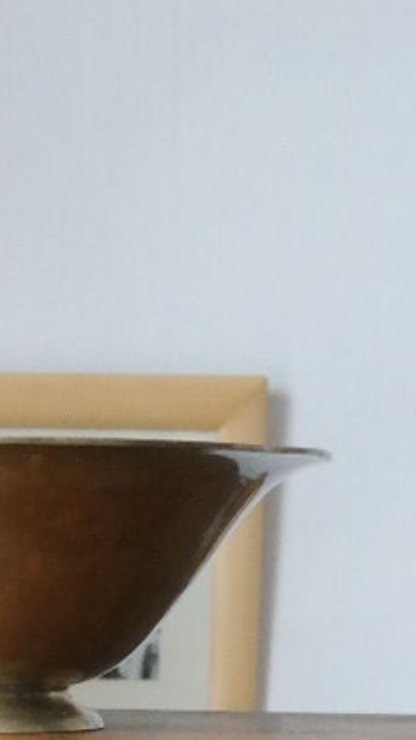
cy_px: 1512
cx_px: 76
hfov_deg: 8.5
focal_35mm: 143
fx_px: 2805
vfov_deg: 12.9
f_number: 5.6
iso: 1600
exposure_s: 1/25
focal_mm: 22
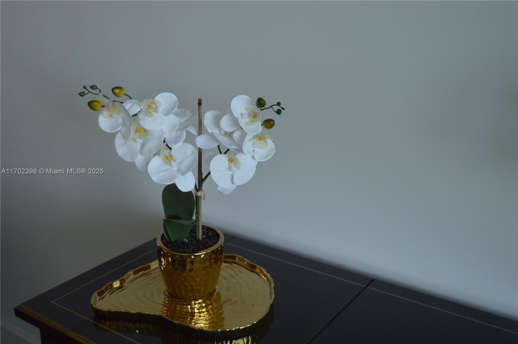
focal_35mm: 39
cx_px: 259
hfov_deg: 49.6
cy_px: 172
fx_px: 561
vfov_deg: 34.1
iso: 400
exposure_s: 1/125
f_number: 4
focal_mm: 26
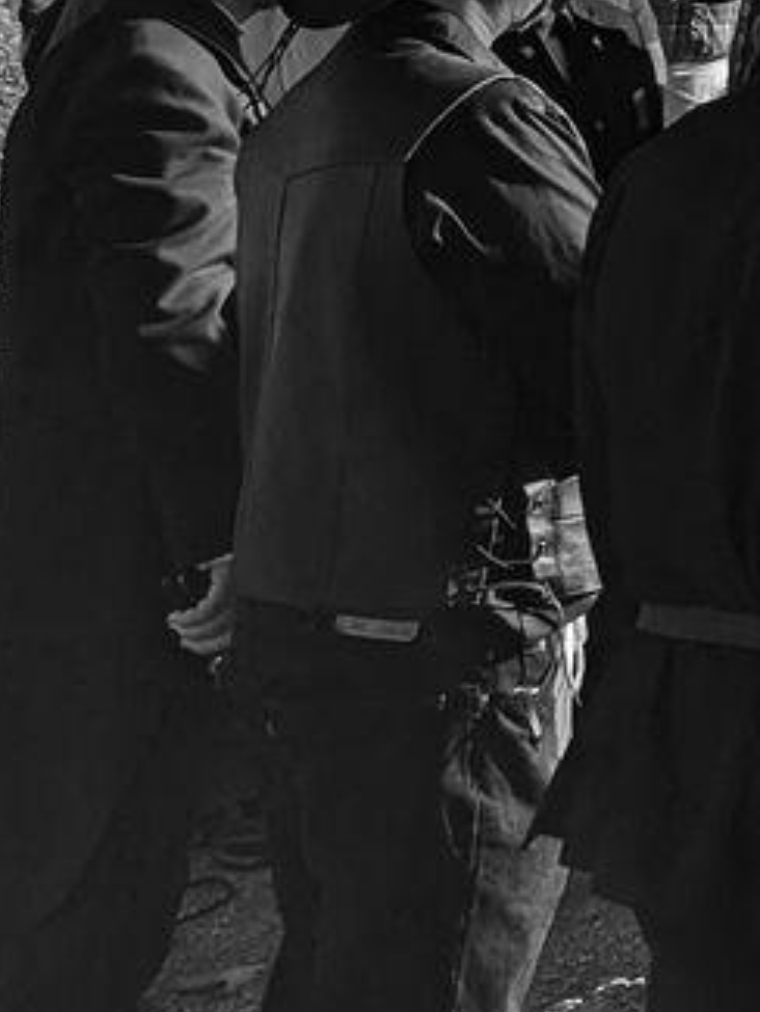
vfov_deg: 16.7
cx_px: 1822
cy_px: -548
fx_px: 3101
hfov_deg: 11.5
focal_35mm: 106
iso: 43
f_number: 1.85
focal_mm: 6.81
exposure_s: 1/2058
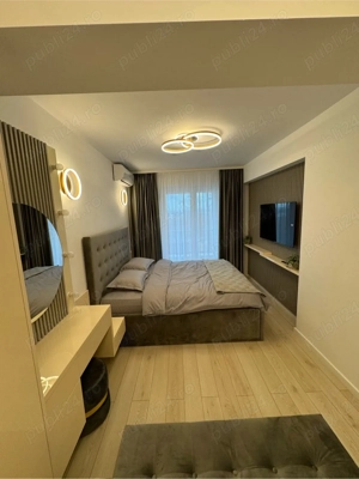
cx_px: 180
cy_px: 240
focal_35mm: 14
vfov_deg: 102.1
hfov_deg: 85.7
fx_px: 194
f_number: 2.2
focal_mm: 2.22
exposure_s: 1/100
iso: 80
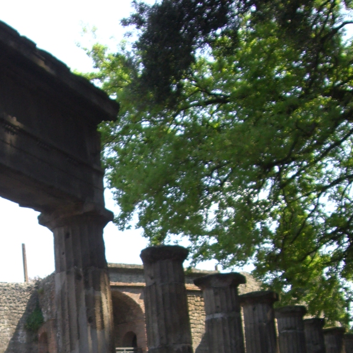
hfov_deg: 20.4
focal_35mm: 84
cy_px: 313
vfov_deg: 20.3
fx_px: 969
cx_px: 67
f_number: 2.7
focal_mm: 6.2
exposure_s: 1/400
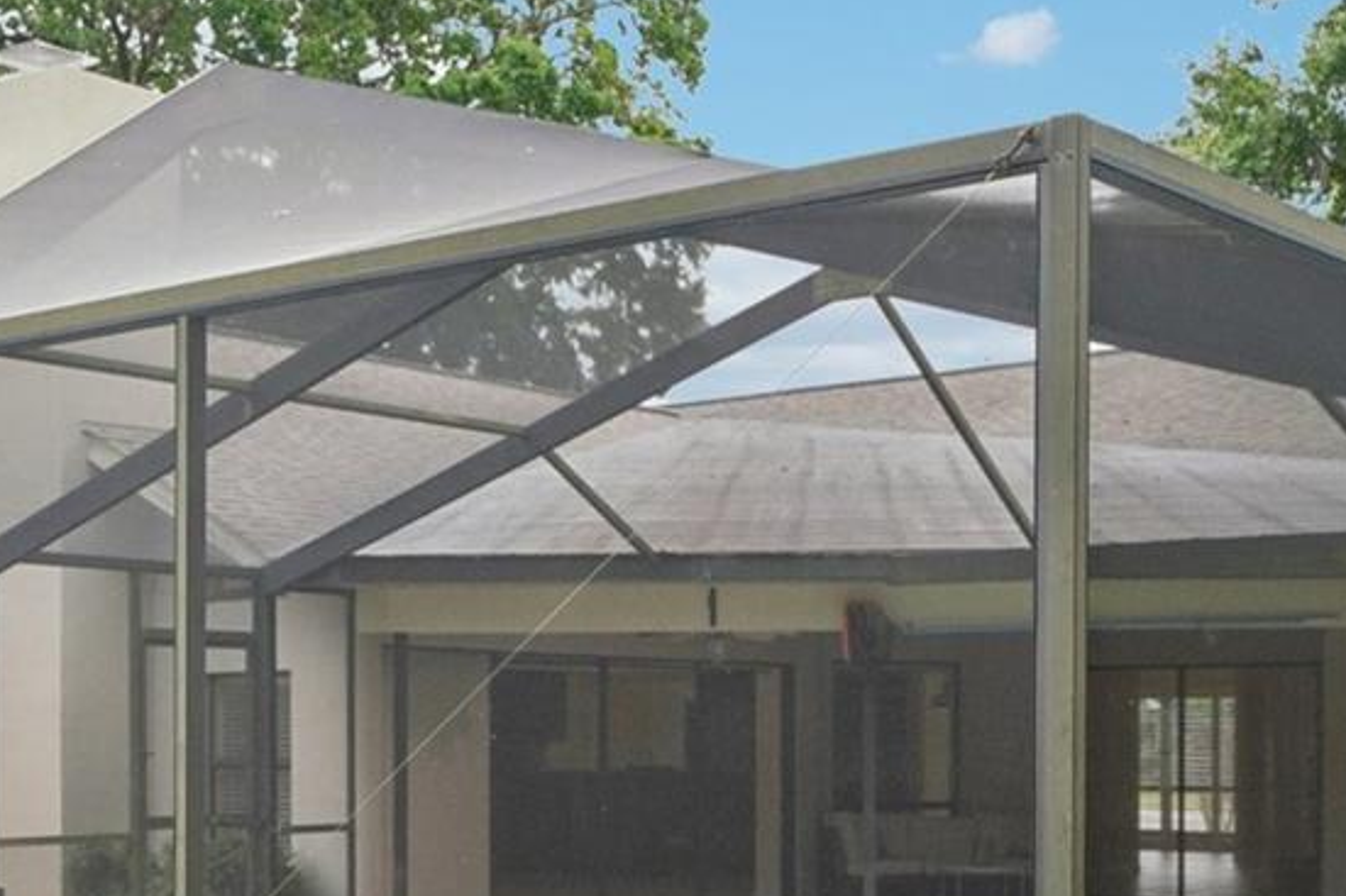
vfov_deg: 21.9
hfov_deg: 32.8
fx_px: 2280
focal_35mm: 61
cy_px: 745
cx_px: 574
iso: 800
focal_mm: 21
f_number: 8
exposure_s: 1/640
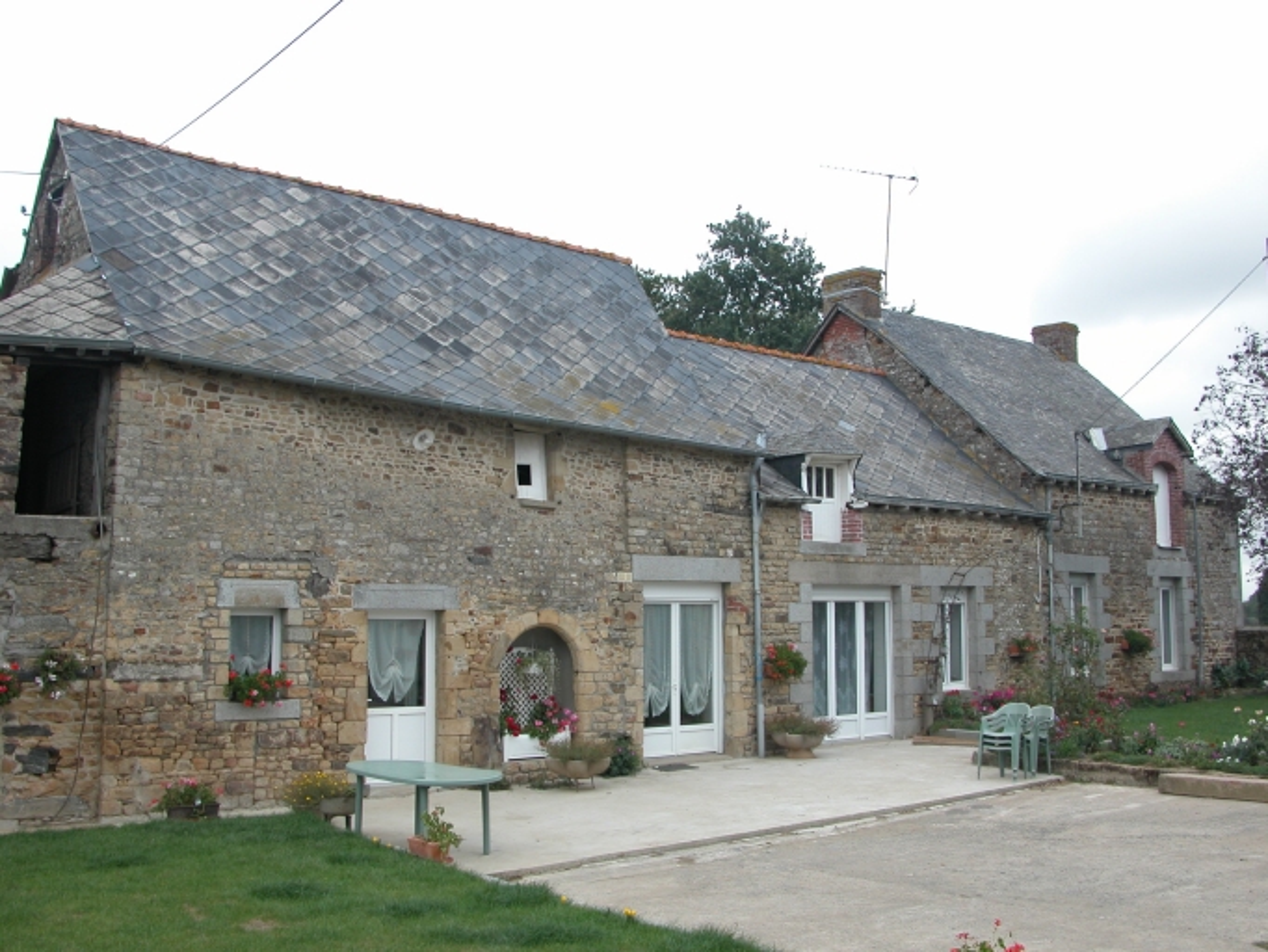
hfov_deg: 52.6
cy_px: 476
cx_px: 634
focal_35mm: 35
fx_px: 1283
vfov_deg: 40.7
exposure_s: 1/156
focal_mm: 8.9
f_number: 5
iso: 100
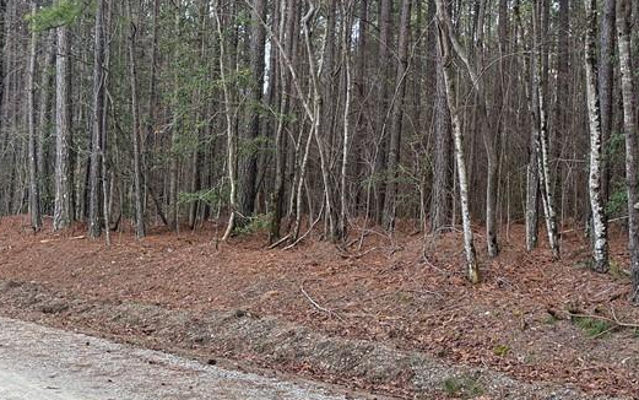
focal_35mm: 50
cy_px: 153
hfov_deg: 40.2
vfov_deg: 25.8
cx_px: 356
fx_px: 871
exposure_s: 1/593
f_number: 1.78
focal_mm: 6.76
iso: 100
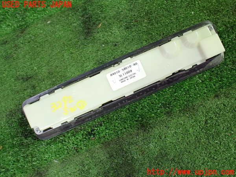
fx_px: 205
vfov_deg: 46.8
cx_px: 118
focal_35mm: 30
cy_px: 88
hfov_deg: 60.0
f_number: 2.3
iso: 800
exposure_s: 1/60
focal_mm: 5.4
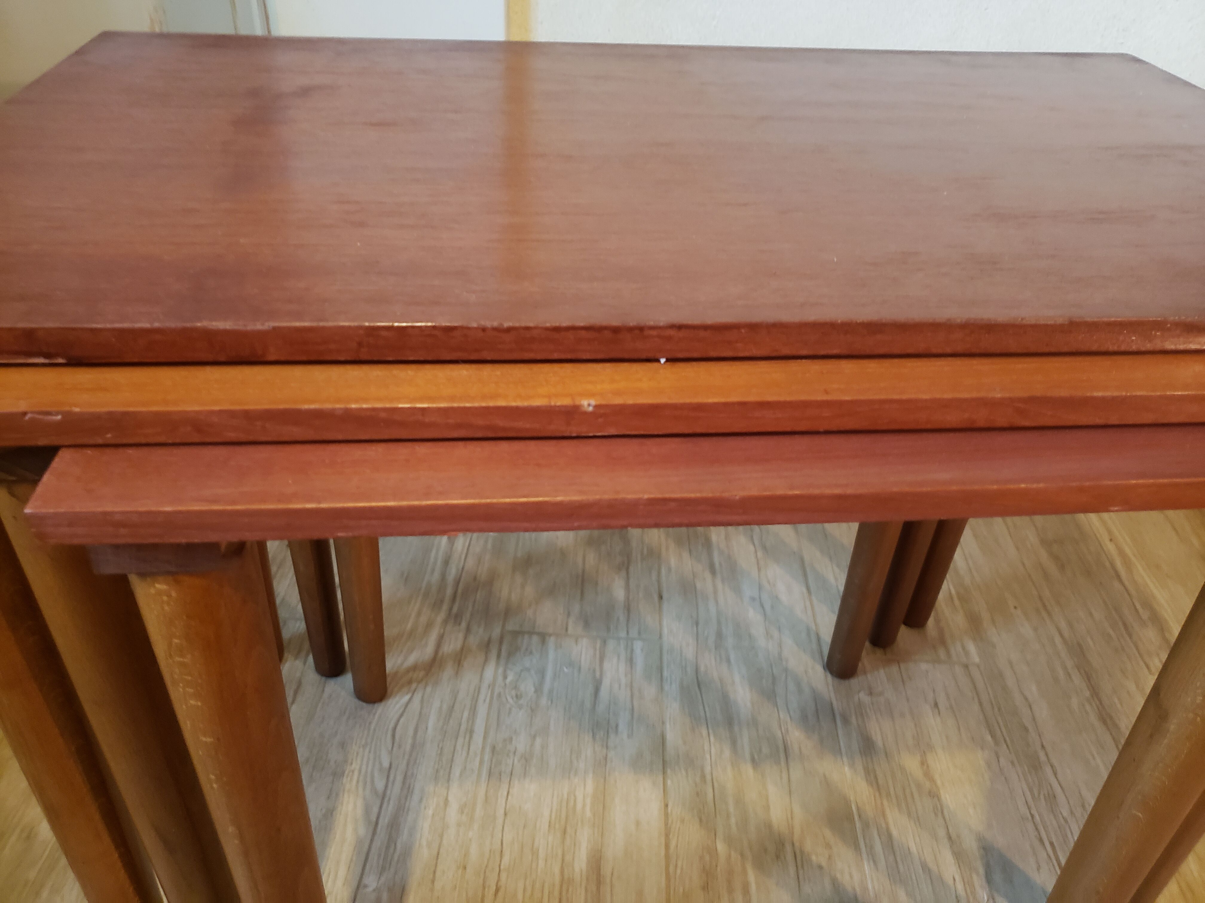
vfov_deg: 53.1
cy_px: 452
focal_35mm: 26
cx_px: 602
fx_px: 905
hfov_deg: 67.3
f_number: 1.5
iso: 250
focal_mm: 4.3
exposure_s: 1/17
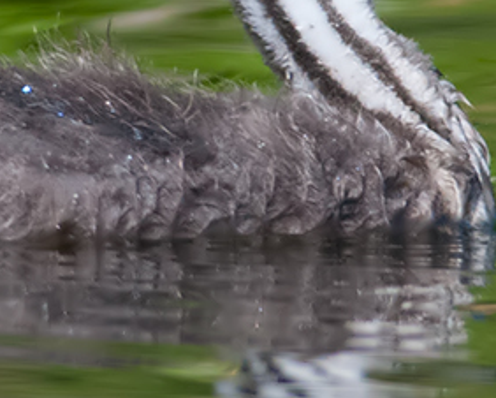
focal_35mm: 3589
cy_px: -21
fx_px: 52722
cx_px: 327
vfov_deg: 0.4
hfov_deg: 0.5
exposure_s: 1/2500
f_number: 8
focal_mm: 600
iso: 800
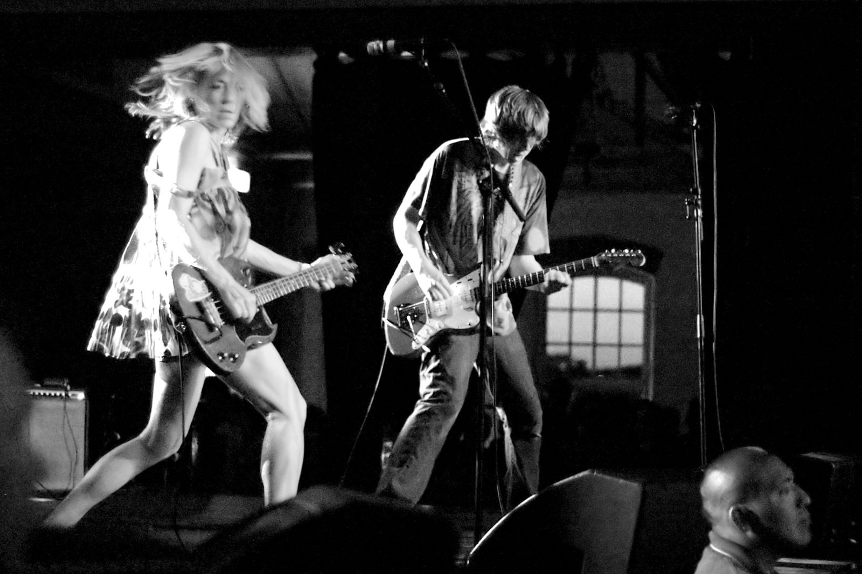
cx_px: 431
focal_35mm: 75
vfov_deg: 18.2
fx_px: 1795
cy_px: 287
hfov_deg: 27.0
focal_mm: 50
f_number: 1.8
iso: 1600
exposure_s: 1/80
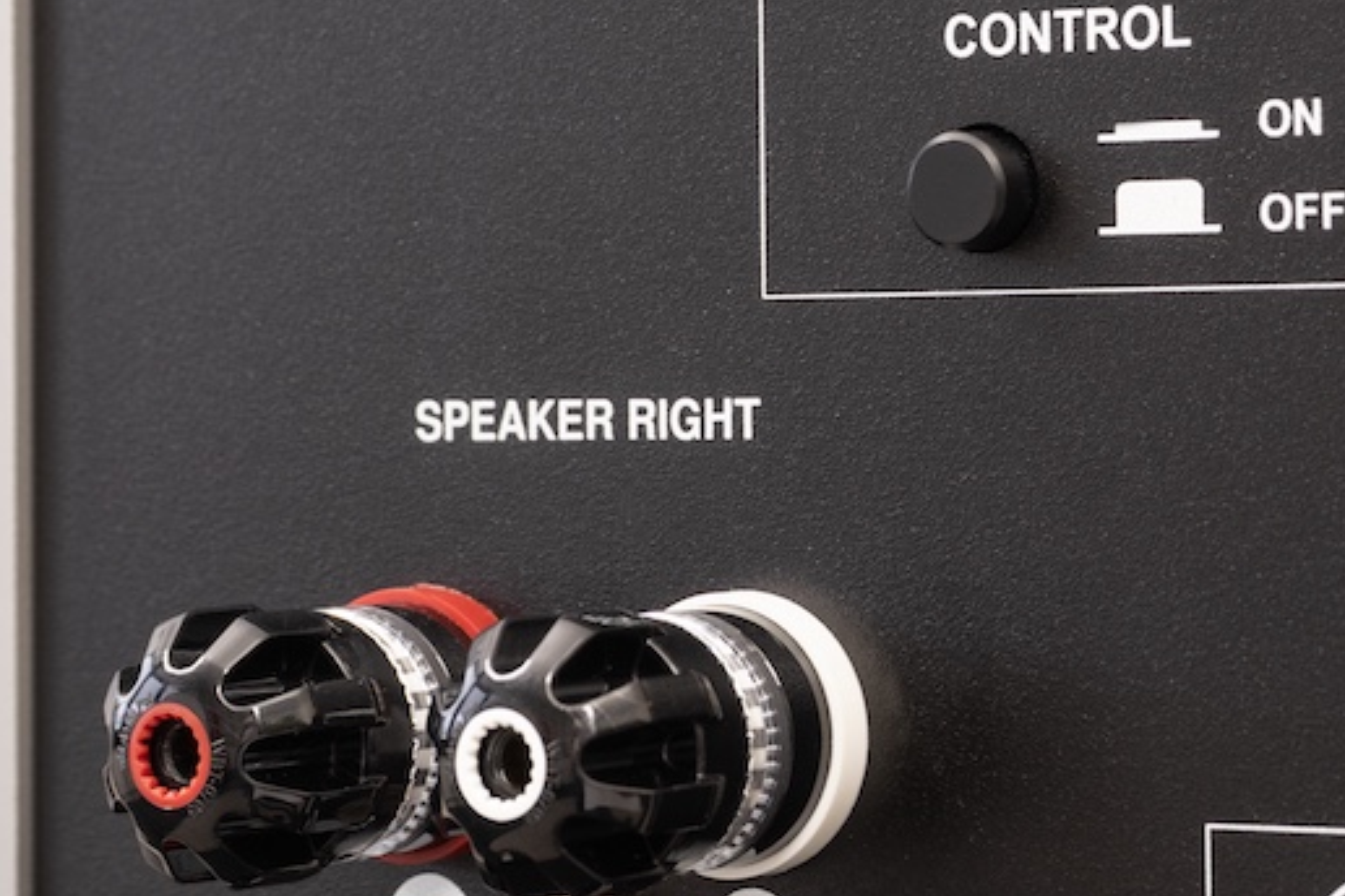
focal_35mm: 139
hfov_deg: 14.7
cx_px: 1030
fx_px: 5193
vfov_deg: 9.8
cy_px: 40
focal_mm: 70
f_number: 11
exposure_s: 1
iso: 125
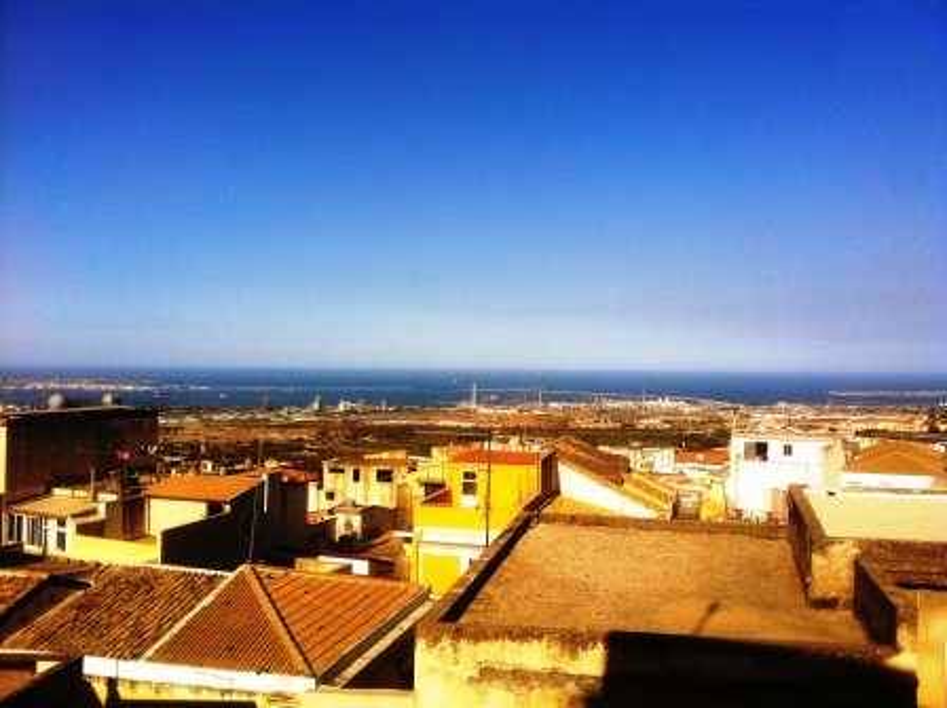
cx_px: 474
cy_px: 354
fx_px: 956
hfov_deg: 52.7
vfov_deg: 40.6
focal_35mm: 35
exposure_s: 1/2320
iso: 80
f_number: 2.8
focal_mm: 3.85
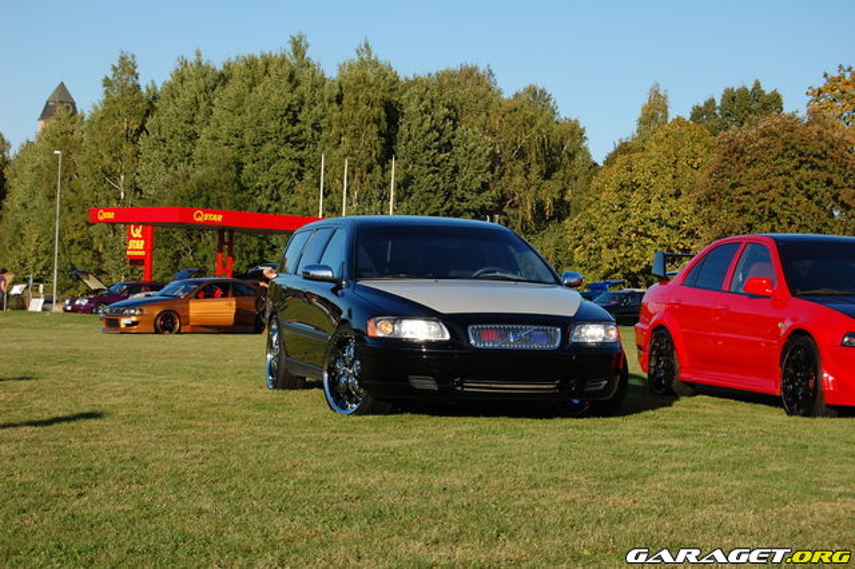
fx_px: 1958
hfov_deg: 24.6
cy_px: 284
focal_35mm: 82
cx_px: 428
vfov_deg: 16.5
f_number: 9
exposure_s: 1/320
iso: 200
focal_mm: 55
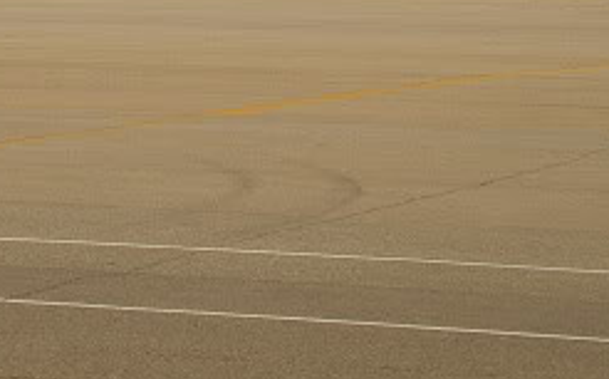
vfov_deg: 7.0
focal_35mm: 183
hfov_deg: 11.4
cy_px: -238
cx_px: 45
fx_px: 3033
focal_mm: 9.3
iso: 50
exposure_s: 1/320
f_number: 5.6
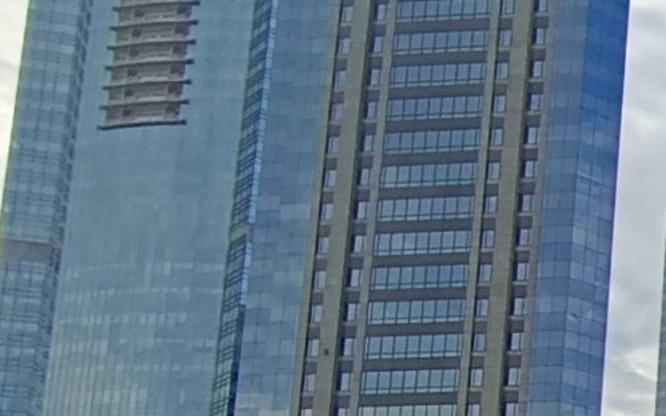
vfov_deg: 14.3
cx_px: 1193
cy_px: 580
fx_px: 1579
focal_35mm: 87
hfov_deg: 18.6
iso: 100
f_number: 2.2
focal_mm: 1.65
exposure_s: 1/609
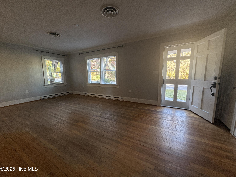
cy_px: 88
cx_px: 118
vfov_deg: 85.7
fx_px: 95
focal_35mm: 14
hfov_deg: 102.1
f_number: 2.2
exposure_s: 1/63
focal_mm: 2.22
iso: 250
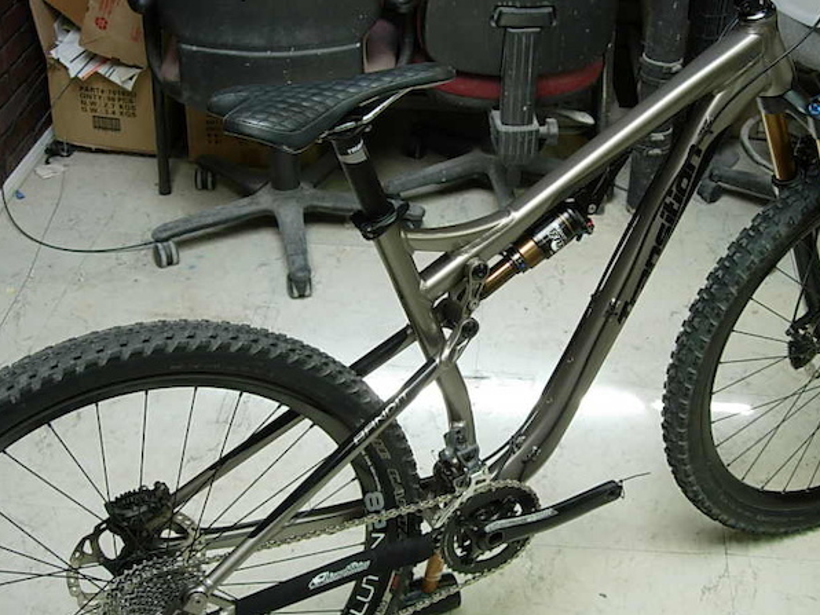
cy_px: 292
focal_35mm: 51
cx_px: 524
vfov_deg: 28.6
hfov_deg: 37.2
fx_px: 1208
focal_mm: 7.8
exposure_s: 1/23.9
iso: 64
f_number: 2.8
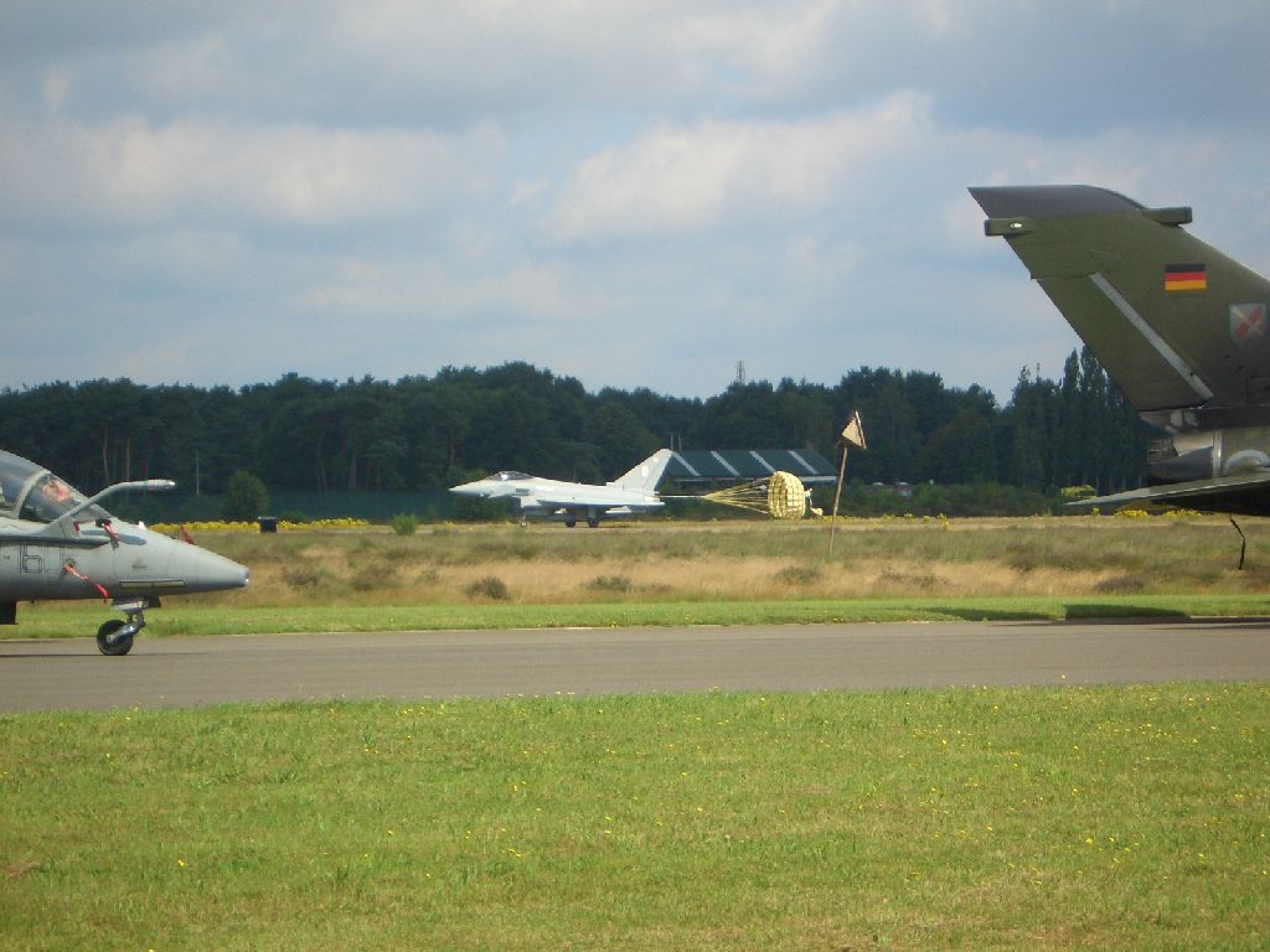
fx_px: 3852
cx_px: 635
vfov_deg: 14.1
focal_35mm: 105
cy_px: 476
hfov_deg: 18.7
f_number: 4.8
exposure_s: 1/320
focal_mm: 17.4
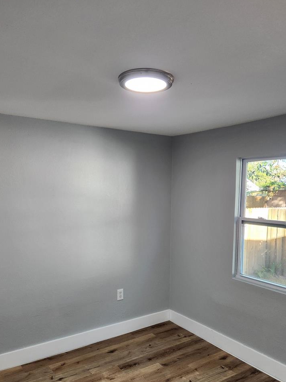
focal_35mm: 29
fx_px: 319
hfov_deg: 48.2
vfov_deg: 61.3
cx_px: 133
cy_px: 223
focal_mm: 5.4
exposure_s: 1/120
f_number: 1.8
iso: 200
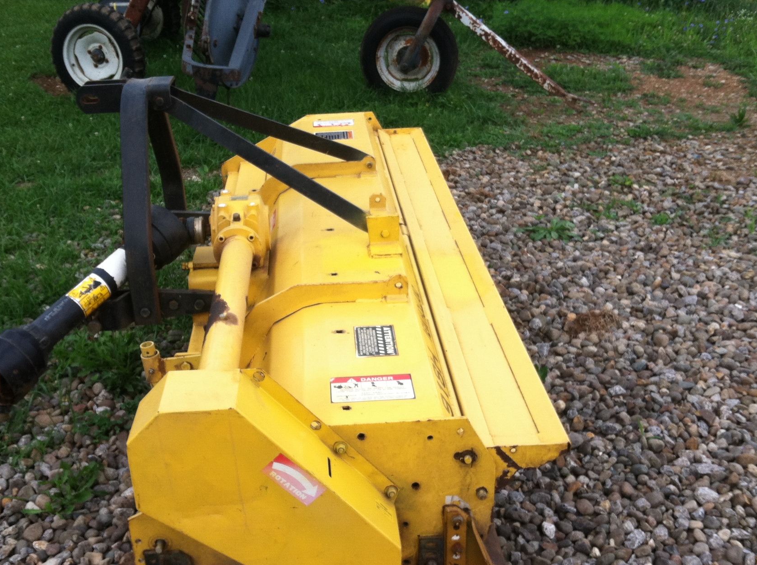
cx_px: 325
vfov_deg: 33.5
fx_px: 939
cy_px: 317
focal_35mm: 43
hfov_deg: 43.8
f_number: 2.8
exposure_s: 1/361
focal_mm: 3.85
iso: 80
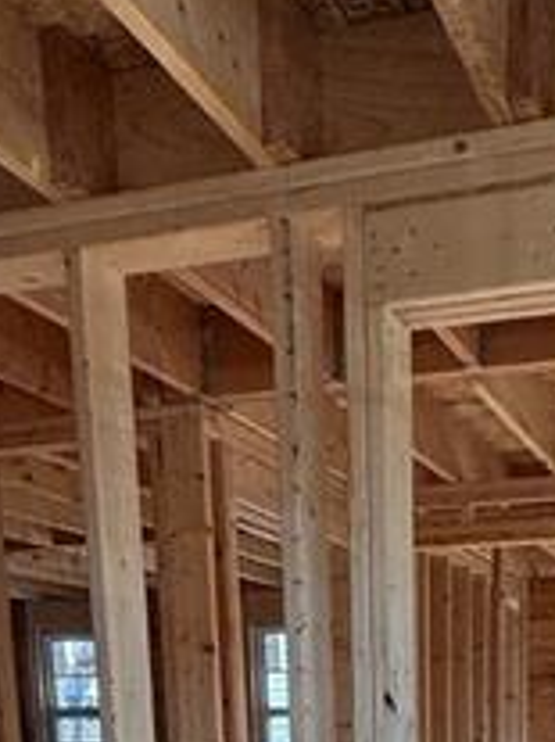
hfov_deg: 27.5
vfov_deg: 29.2
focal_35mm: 52
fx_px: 1113
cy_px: 986
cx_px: 433
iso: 50
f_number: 2.2
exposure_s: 1/368
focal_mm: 2.22
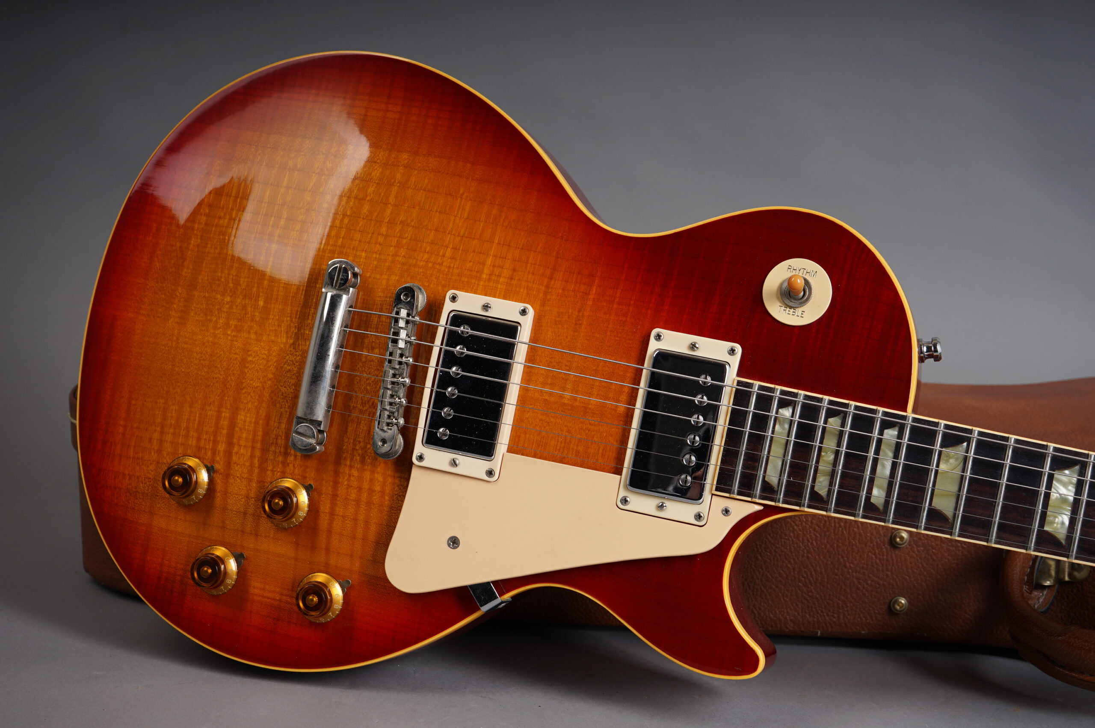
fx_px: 1550
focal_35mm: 51
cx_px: 548
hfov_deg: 38.9
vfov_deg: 26.4
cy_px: 364
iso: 160
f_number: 8
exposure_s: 1/160
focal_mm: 51
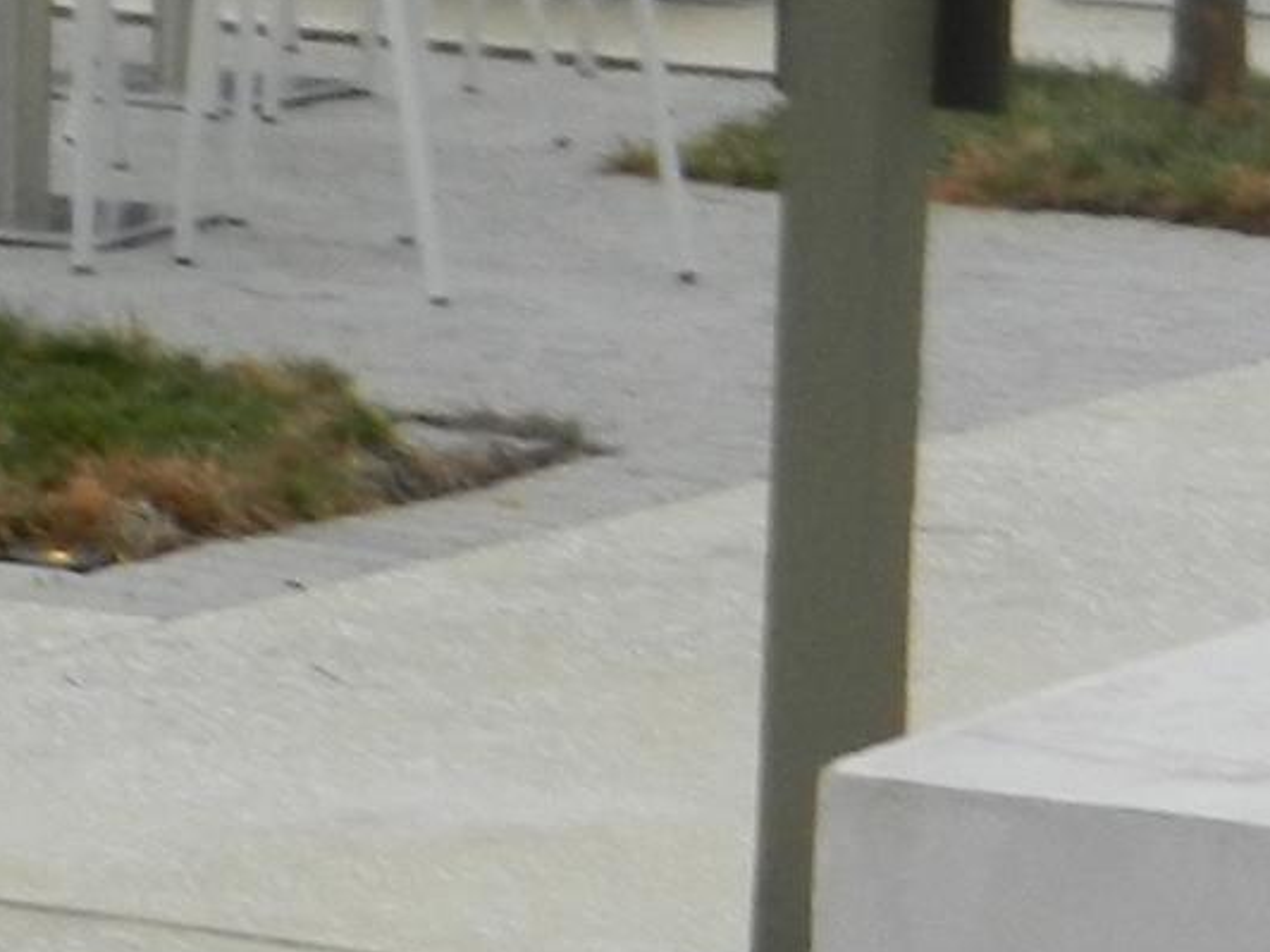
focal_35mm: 299
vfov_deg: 4.8
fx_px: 10970
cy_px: -1453
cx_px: -1089
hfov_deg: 6.5
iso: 160
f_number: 4.4
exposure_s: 1/500
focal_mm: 9.4
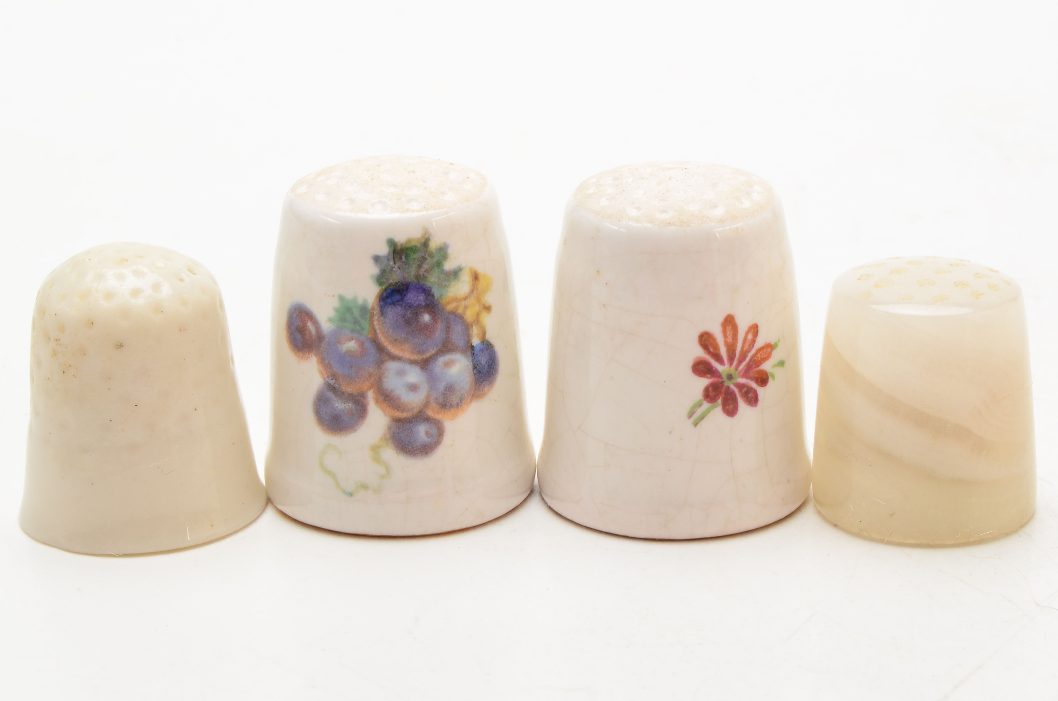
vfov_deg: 16.5
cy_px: 350
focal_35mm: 82
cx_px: 529
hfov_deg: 24.7
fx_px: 2420
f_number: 20
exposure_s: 1/160
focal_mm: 55
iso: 100
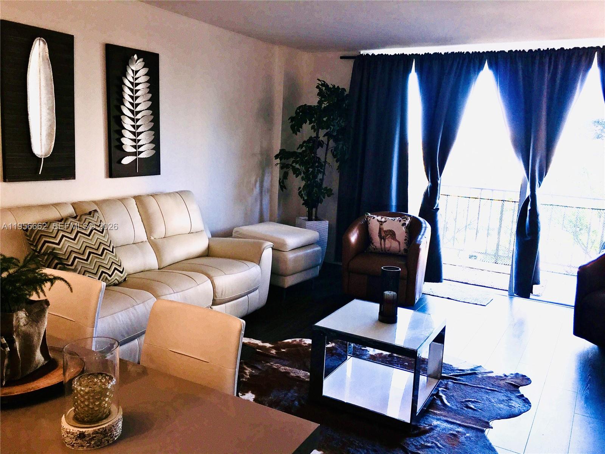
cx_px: 302
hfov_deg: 61.7
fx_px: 507
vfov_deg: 48.2
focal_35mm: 29
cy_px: 227
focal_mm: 4.15
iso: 25
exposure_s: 1/136
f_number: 2.2
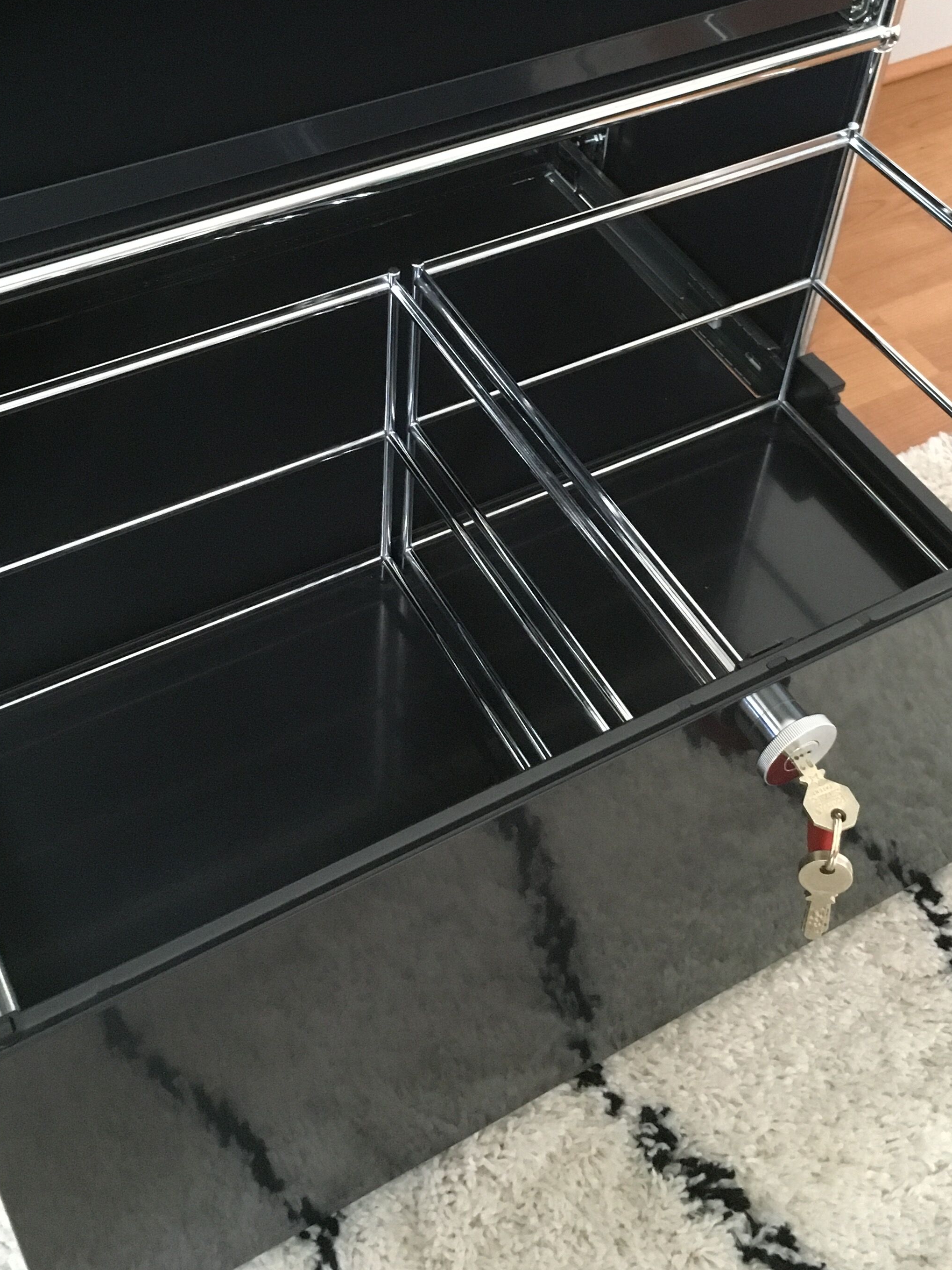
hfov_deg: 33.6
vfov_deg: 42.8
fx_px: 1577
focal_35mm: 43
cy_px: 353
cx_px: 475
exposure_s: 1/17
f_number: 2.2
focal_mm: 4.15
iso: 250
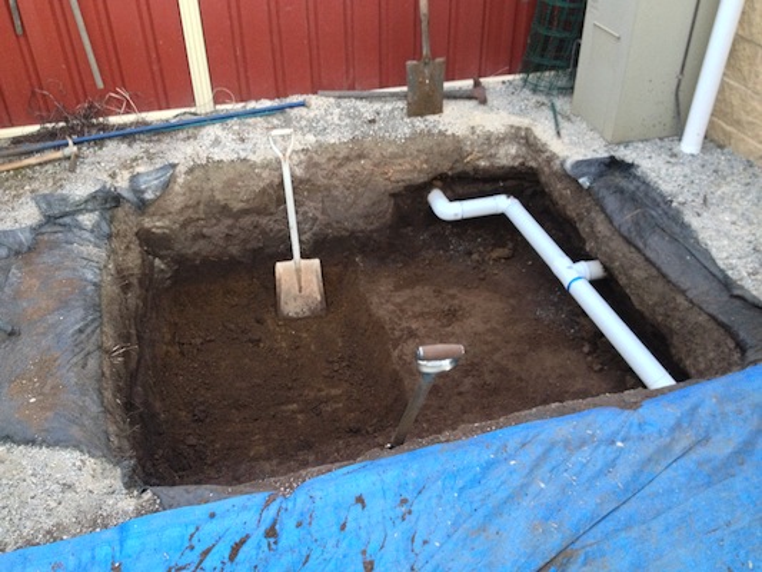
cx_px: 381
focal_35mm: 35
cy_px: 286
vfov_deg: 40.7
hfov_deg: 52.6
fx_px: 771
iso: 400
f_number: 2.4
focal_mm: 4.28
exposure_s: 1/15
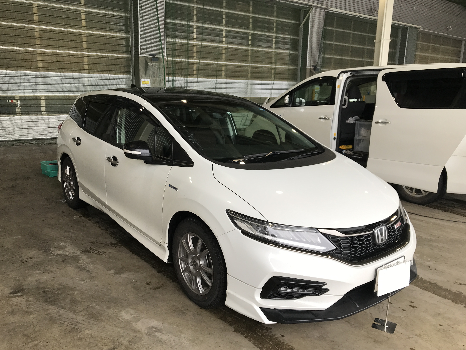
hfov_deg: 61.6
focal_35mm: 29
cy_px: 178
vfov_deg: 48.2
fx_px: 390
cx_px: 226
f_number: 1.8
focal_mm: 3.99
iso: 20
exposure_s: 1/120
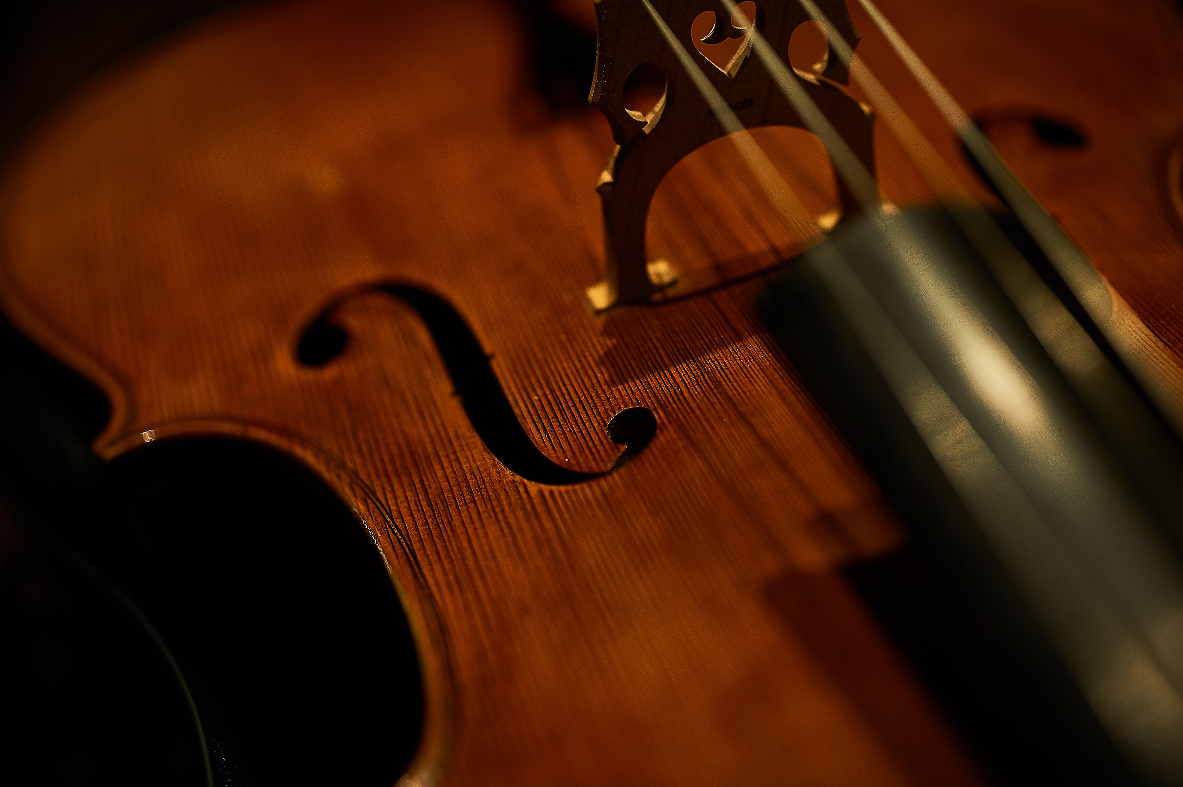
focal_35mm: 50
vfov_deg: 27.0
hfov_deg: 39.6
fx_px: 1642
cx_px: 592
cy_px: 394
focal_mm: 50
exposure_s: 1/500
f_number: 1.7
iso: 800
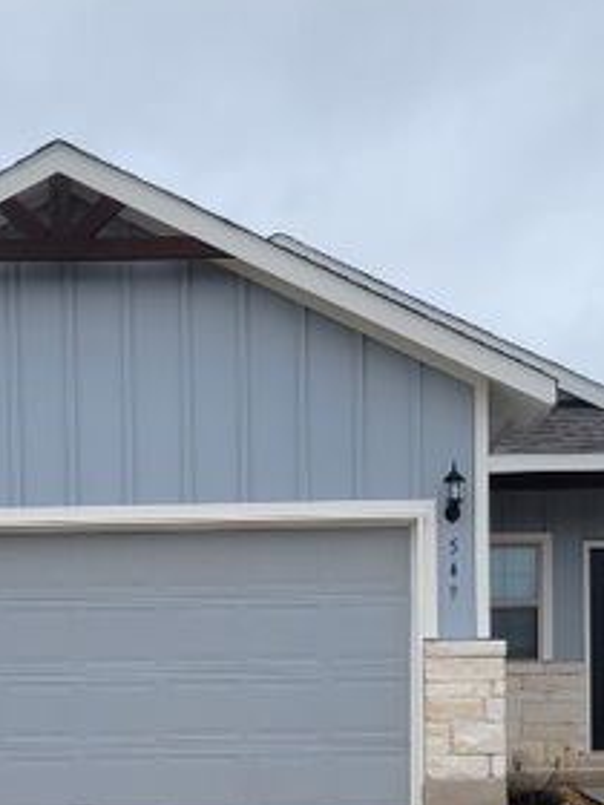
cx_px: 253
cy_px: 740
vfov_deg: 29.7
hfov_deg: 23.6
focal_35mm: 62
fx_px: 1442
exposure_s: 1/551
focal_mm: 5.4
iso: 40
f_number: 1.8
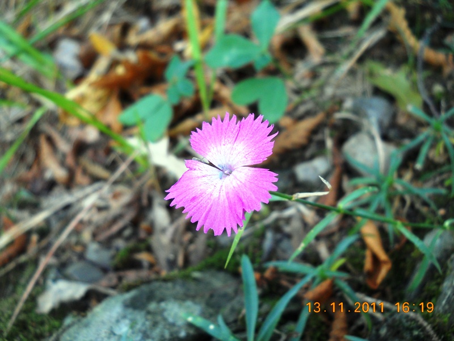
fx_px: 538
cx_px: 227
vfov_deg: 35.1
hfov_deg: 45.8
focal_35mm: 41
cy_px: 170
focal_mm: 6.72
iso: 125
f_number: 3.1
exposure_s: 1/30
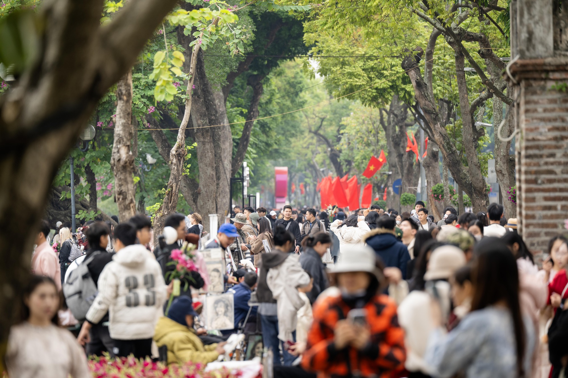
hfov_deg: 10.3
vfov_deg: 6.9
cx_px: 284
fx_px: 3155
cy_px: 189
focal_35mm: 200
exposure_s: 1/250
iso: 200
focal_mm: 200
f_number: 3.5
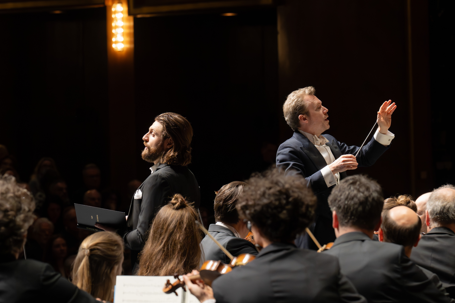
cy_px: 128
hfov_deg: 9.2
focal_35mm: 224
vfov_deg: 6.1
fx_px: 2831
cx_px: 173
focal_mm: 165
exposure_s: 1/125
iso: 5000
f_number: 6.3
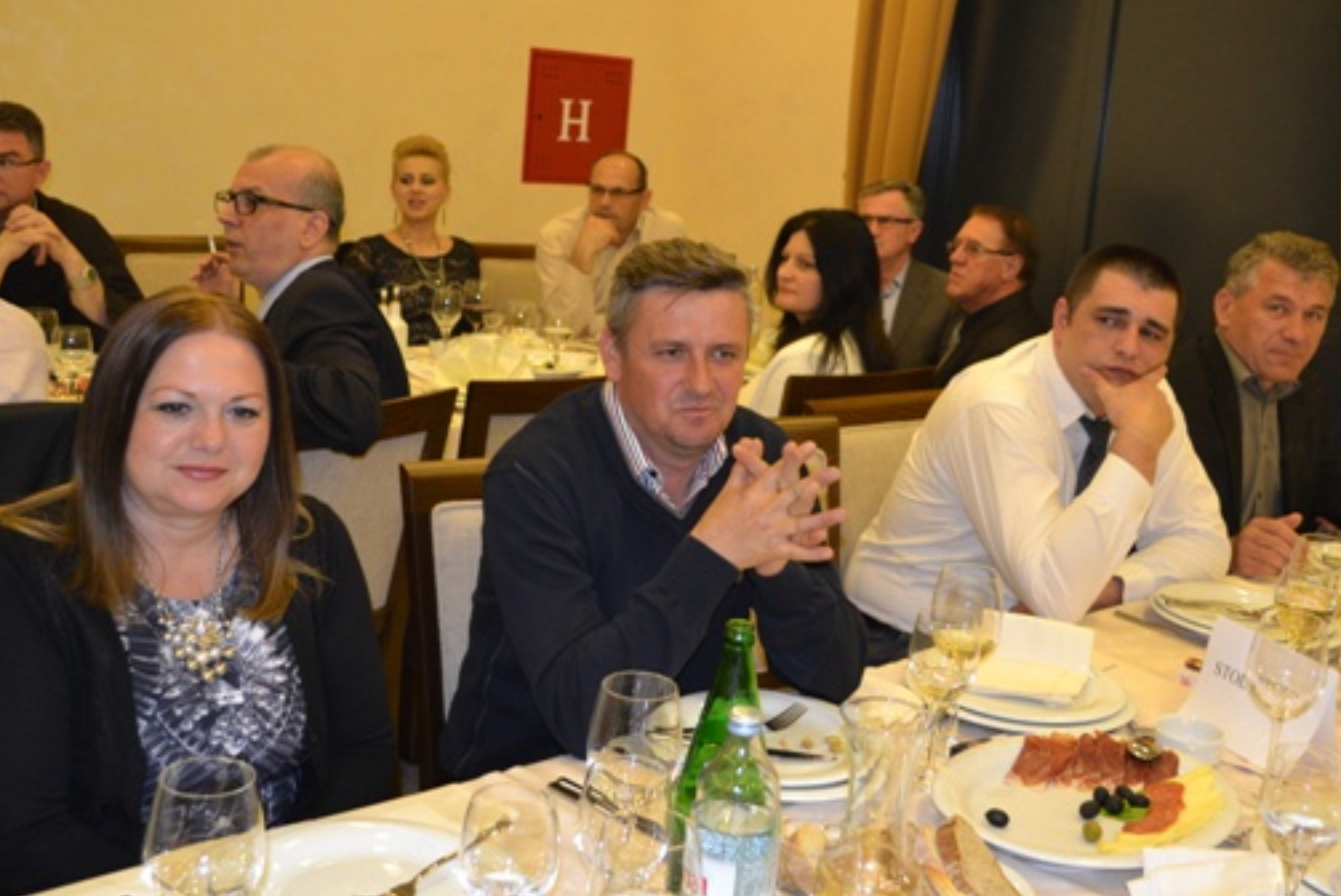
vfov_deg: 31.9
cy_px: 399
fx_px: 1565
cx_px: 701
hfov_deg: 46.4
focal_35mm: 42
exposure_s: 1/60
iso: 1100
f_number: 3.8
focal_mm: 22
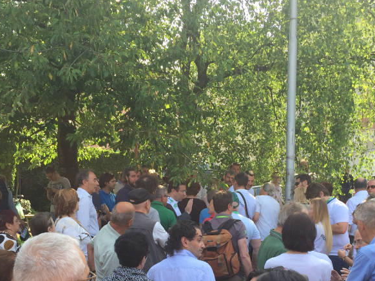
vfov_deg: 27.9
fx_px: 553
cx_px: 187
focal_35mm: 51
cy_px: 230
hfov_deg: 37.5
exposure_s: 1/388
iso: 32
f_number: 2.2
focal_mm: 4.15
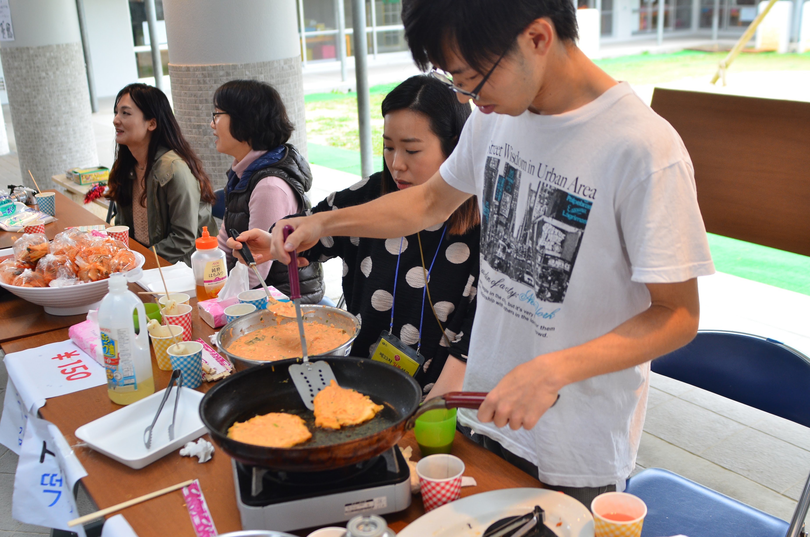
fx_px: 808
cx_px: 405
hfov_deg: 53.2
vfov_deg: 36.7
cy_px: 268
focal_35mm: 36
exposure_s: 1/180
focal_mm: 24
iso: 560
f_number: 2.8
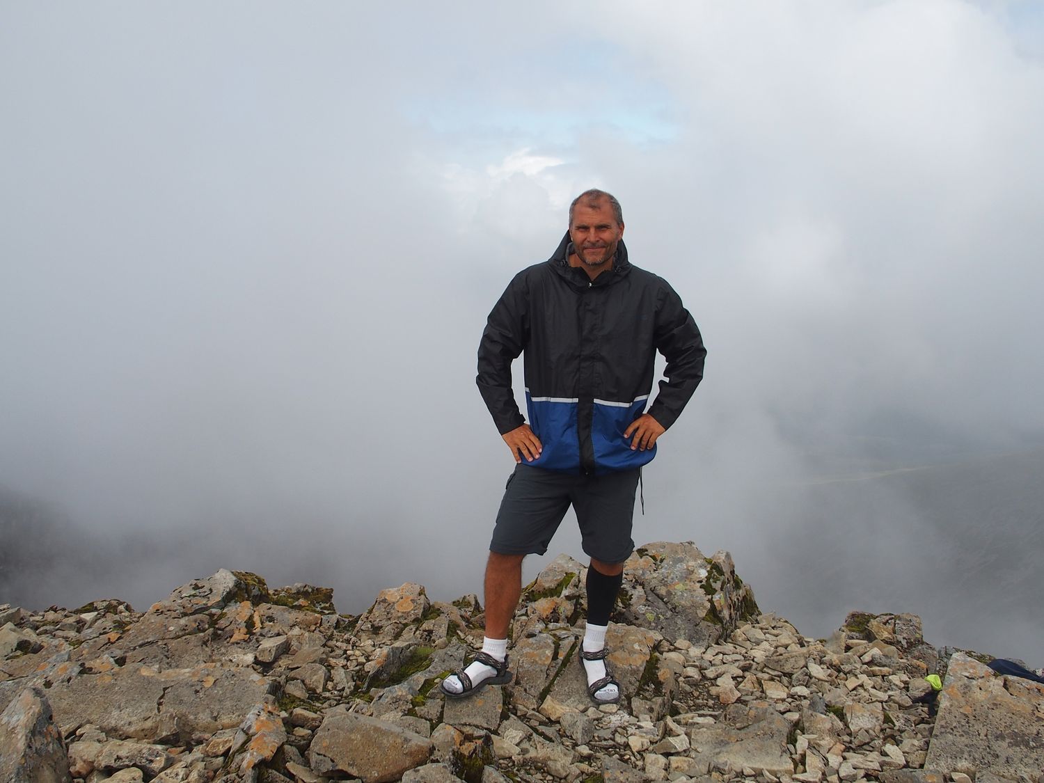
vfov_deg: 44.2
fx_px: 965
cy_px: 392
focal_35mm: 32
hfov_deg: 56.8
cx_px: 522
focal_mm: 6.7
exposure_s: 1/800
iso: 100
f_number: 4
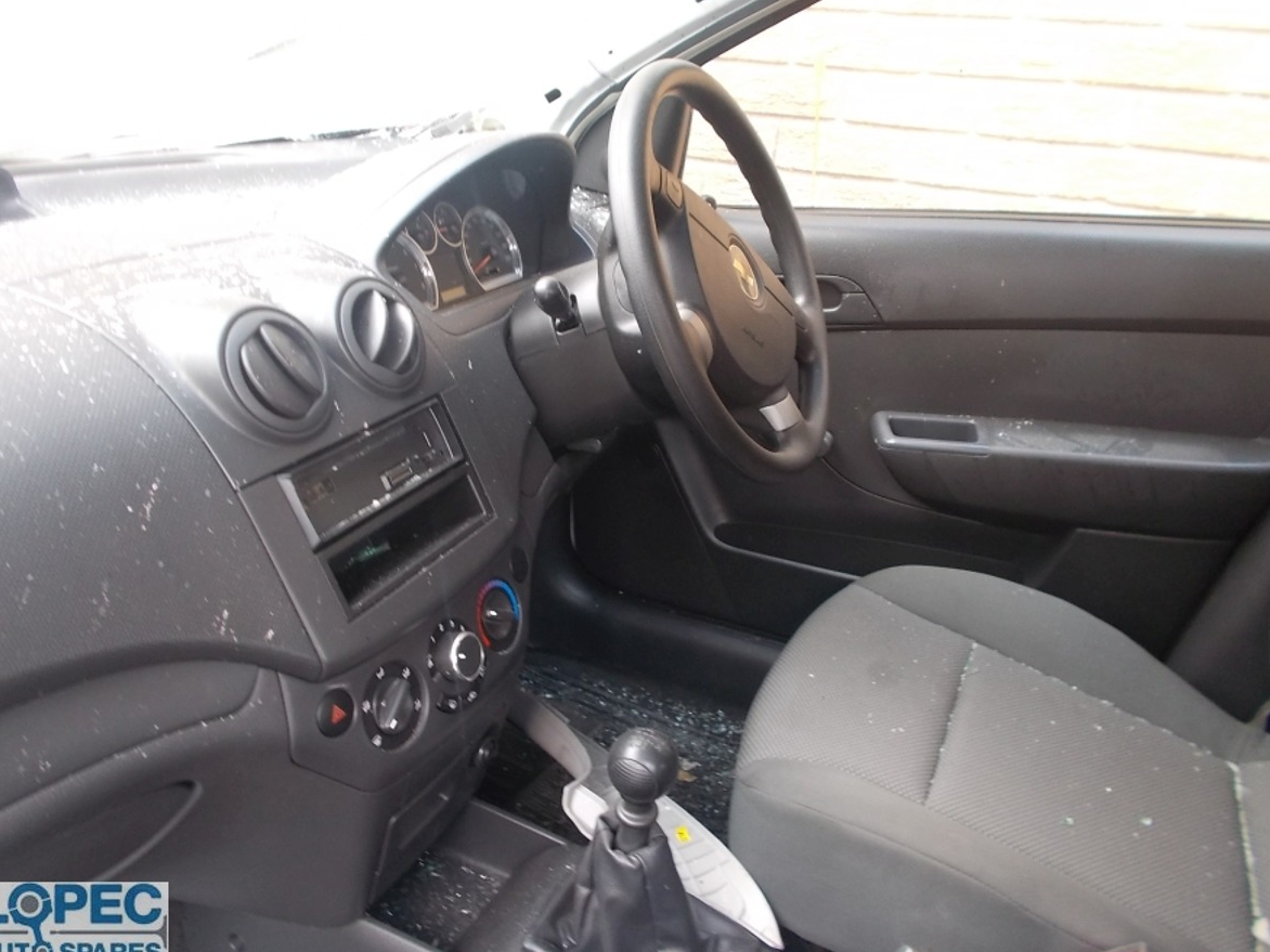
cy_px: 485
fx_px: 991
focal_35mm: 27
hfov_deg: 65.3
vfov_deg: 51.4
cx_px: 620
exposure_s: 1/25
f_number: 3.2
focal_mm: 4.6
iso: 200
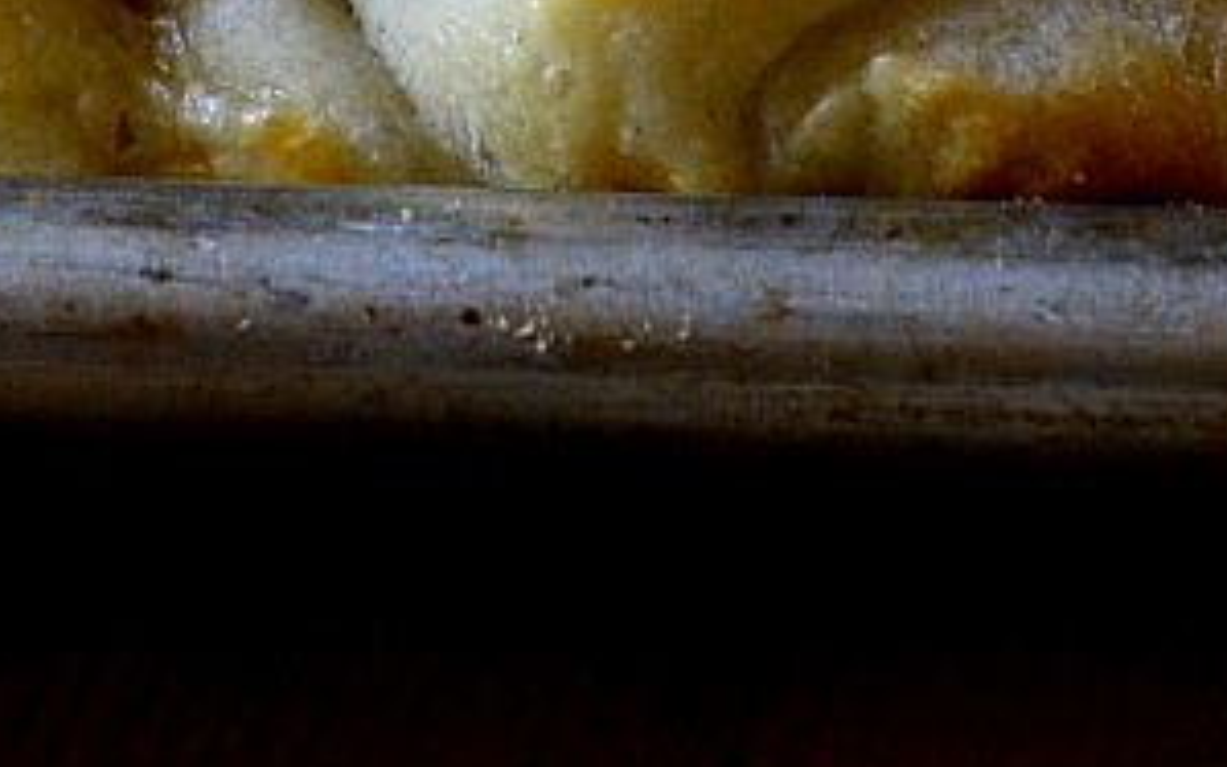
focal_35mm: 370
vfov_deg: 3.5
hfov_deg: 5.7
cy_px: -1528
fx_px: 12375
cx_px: 823
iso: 800
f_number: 4
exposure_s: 1/80
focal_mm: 50
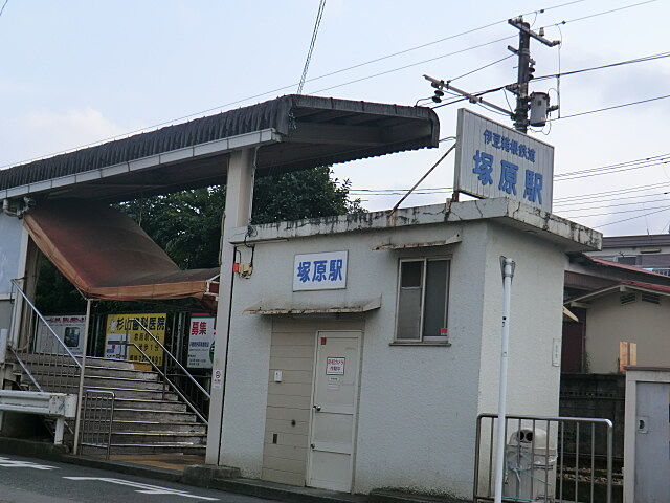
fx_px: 910
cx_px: 335
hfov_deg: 40.4
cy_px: 252
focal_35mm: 47
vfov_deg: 30.9
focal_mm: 8.4
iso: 80
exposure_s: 1/500
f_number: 4
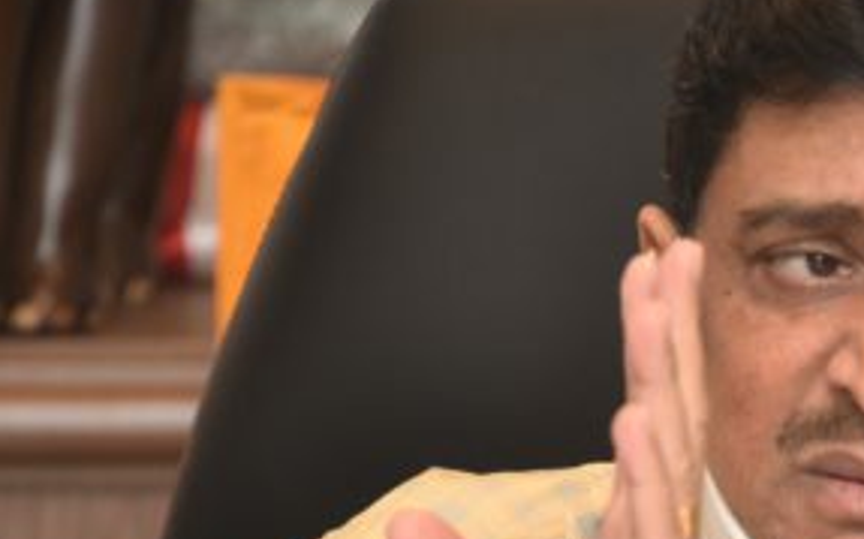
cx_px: 921
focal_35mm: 799
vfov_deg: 1.6
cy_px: 519
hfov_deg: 2.6
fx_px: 18803
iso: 500
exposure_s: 1/80
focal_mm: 300
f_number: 5.6
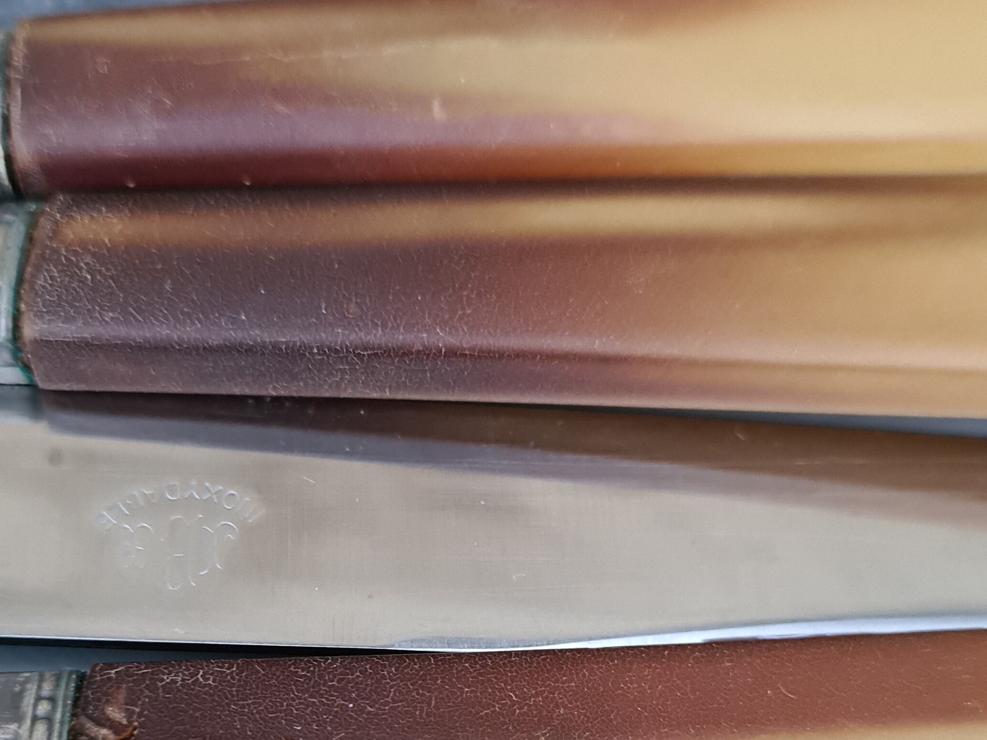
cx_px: 402
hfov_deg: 37.4
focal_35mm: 51
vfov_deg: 28.0
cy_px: 588
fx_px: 1454
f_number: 1.8
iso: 640
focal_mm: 5.4
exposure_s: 1/33
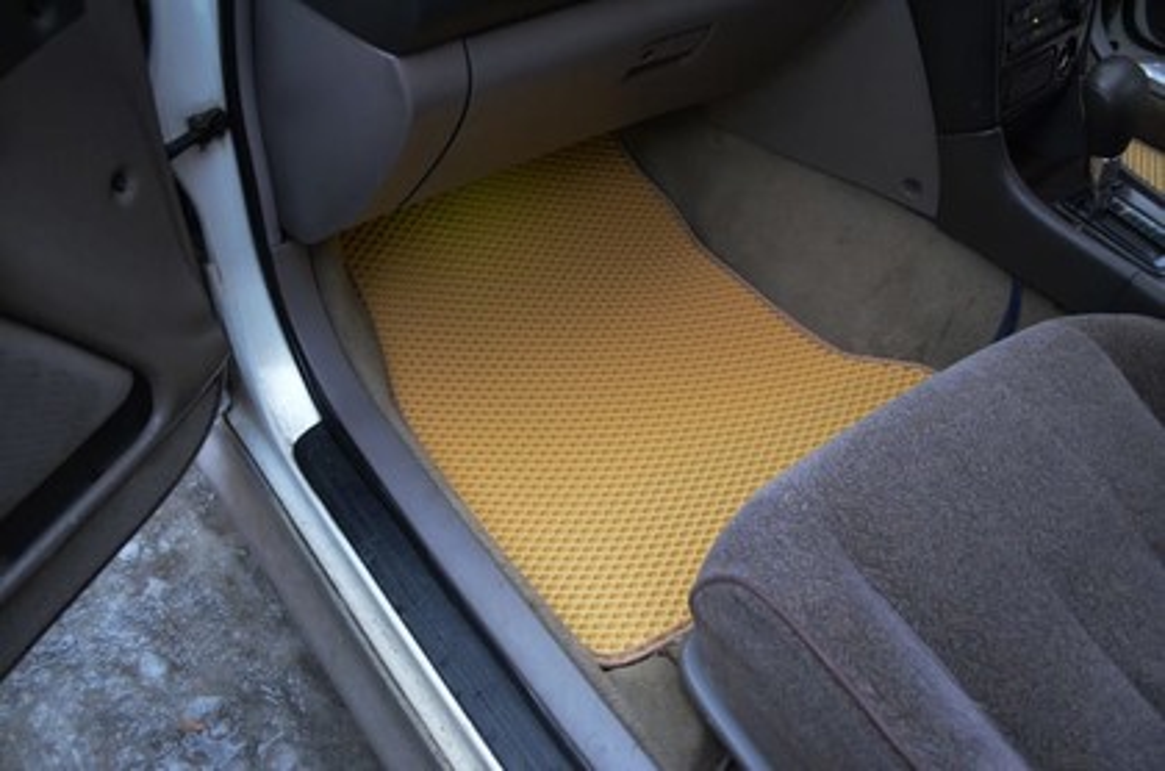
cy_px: 386
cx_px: 582
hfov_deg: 62.0
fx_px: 969
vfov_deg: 43.4
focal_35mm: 30
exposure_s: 1/20
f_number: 3.8
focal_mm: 20
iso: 3200
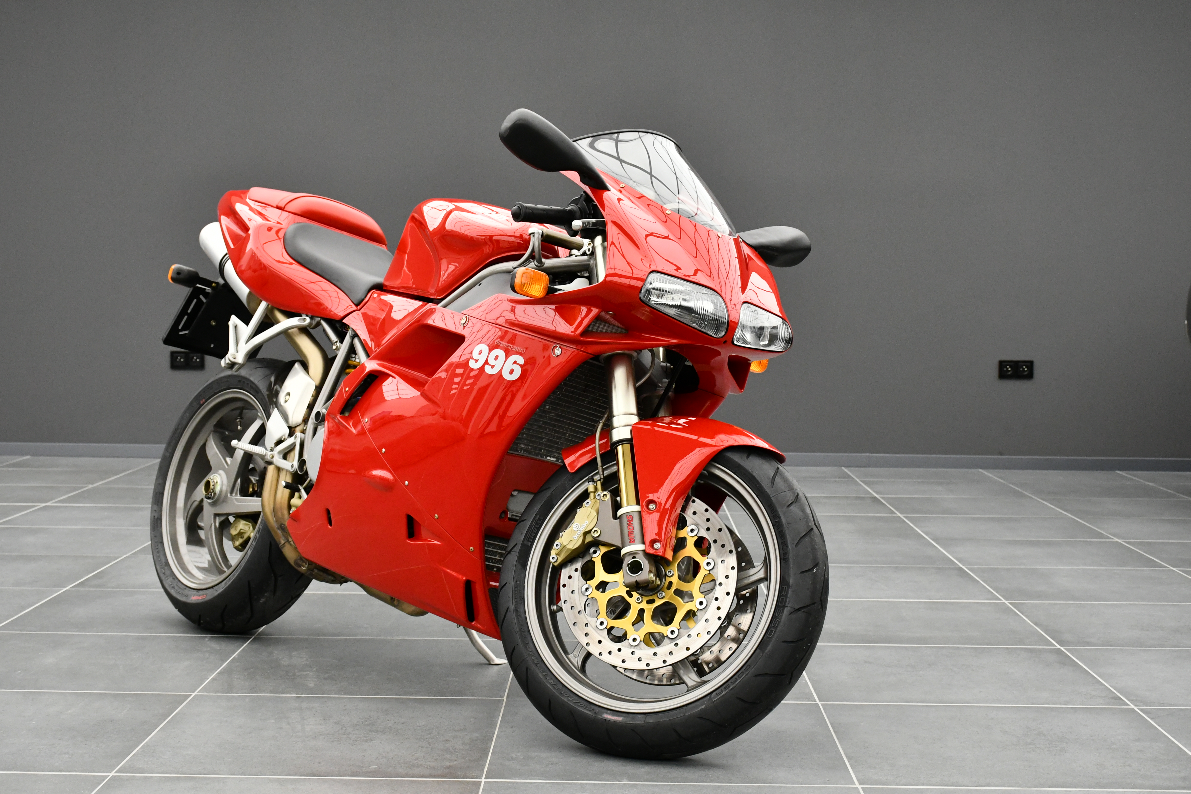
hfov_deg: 38.2
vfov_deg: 26.0
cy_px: 397
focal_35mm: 52
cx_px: 596
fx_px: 1720
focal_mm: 35
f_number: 7.1
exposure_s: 1/200
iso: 2000
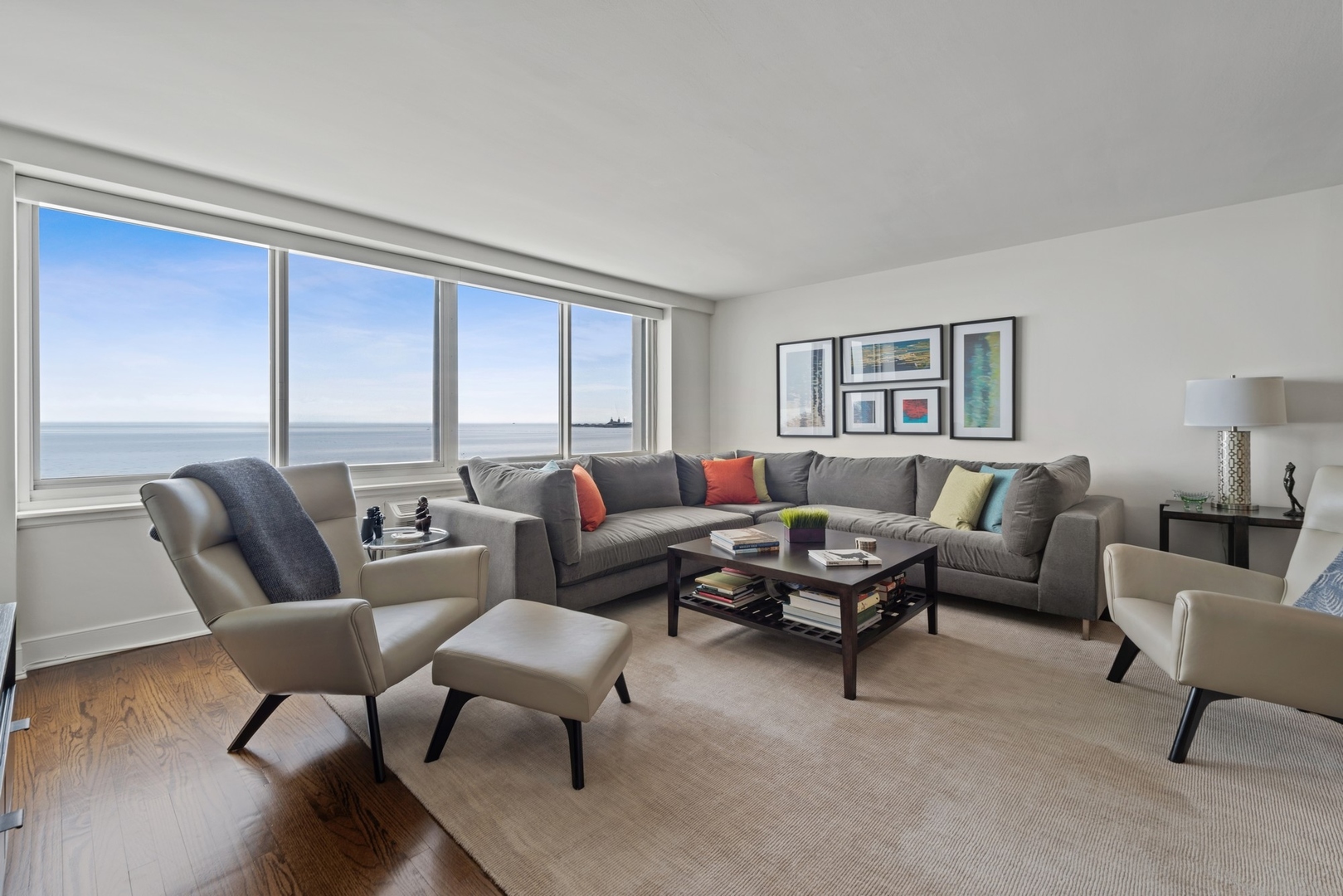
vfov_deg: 73.8
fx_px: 597
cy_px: 448
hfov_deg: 96.7
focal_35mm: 16
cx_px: 672
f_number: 11
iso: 100
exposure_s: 1/2.5
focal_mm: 16
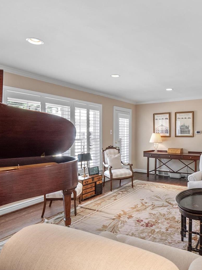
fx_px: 187
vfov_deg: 71.6
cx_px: 138
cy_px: 131
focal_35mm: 24
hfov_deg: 55.4
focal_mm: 8
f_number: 8
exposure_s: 1/8
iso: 400
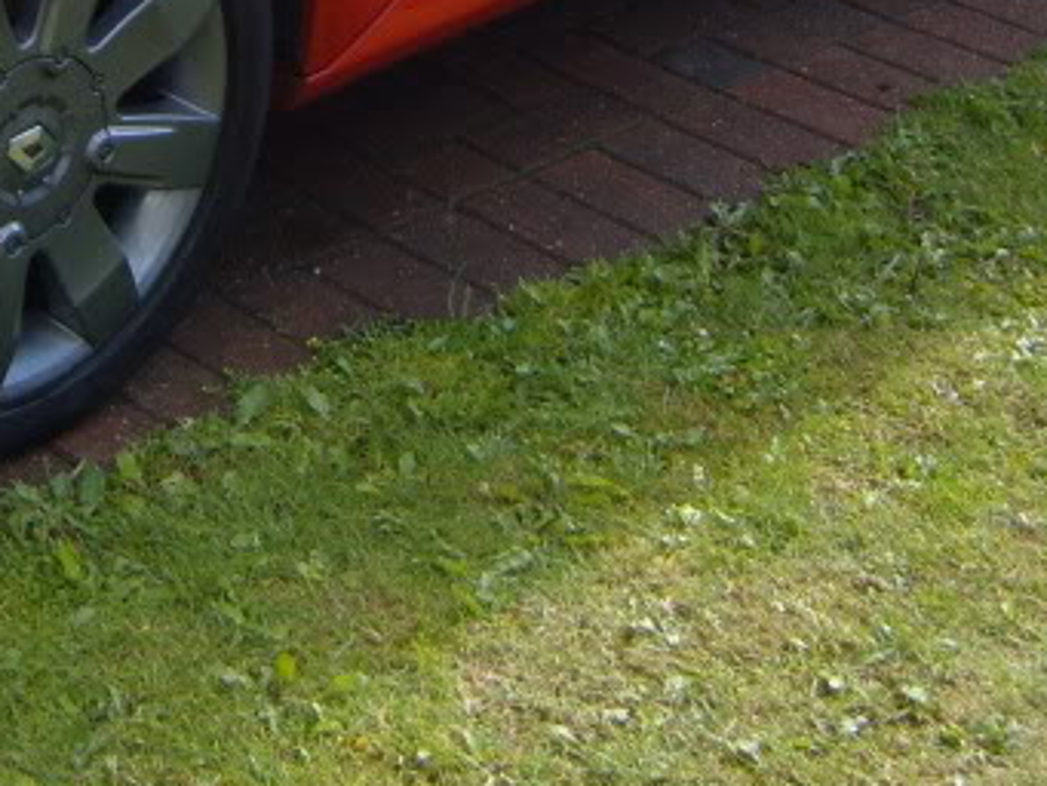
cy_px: -307
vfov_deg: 13.5
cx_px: 123
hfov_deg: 18.4
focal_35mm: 105
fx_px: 3177
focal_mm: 7.4
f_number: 2.8
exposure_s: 1/500
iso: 80
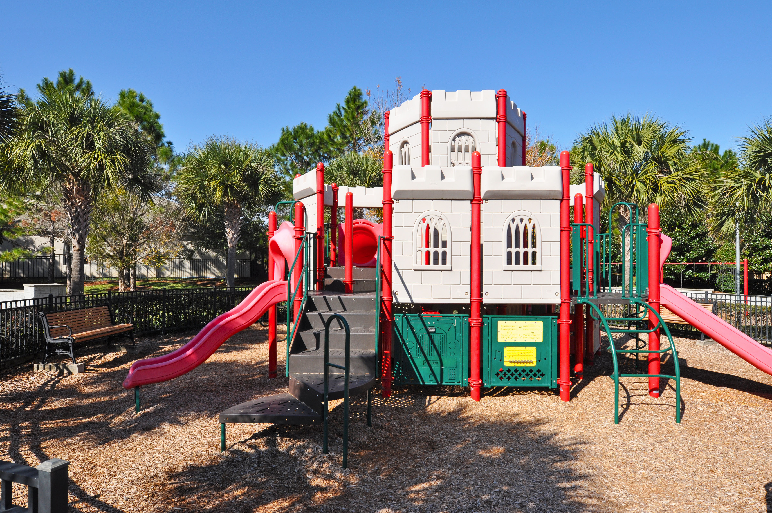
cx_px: 386
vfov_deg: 56.0
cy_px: 256
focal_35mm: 22
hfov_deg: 77.4
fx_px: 482
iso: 200
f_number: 10
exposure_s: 1/400
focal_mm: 15
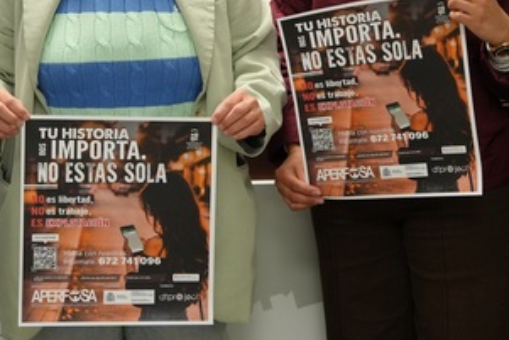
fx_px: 1429
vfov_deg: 13.5
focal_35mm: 101
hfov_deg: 20.2
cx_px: 230
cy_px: 72
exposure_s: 1/160
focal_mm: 38
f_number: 4
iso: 1600
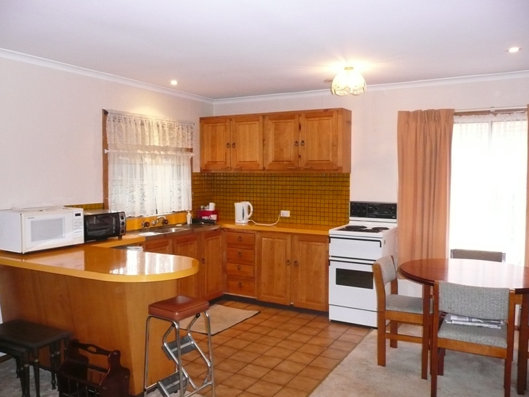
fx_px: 443
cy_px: 203
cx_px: 263
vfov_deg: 48.2
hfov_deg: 61.7
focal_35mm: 29
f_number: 3.3
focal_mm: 4.6
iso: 500
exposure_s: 1/30
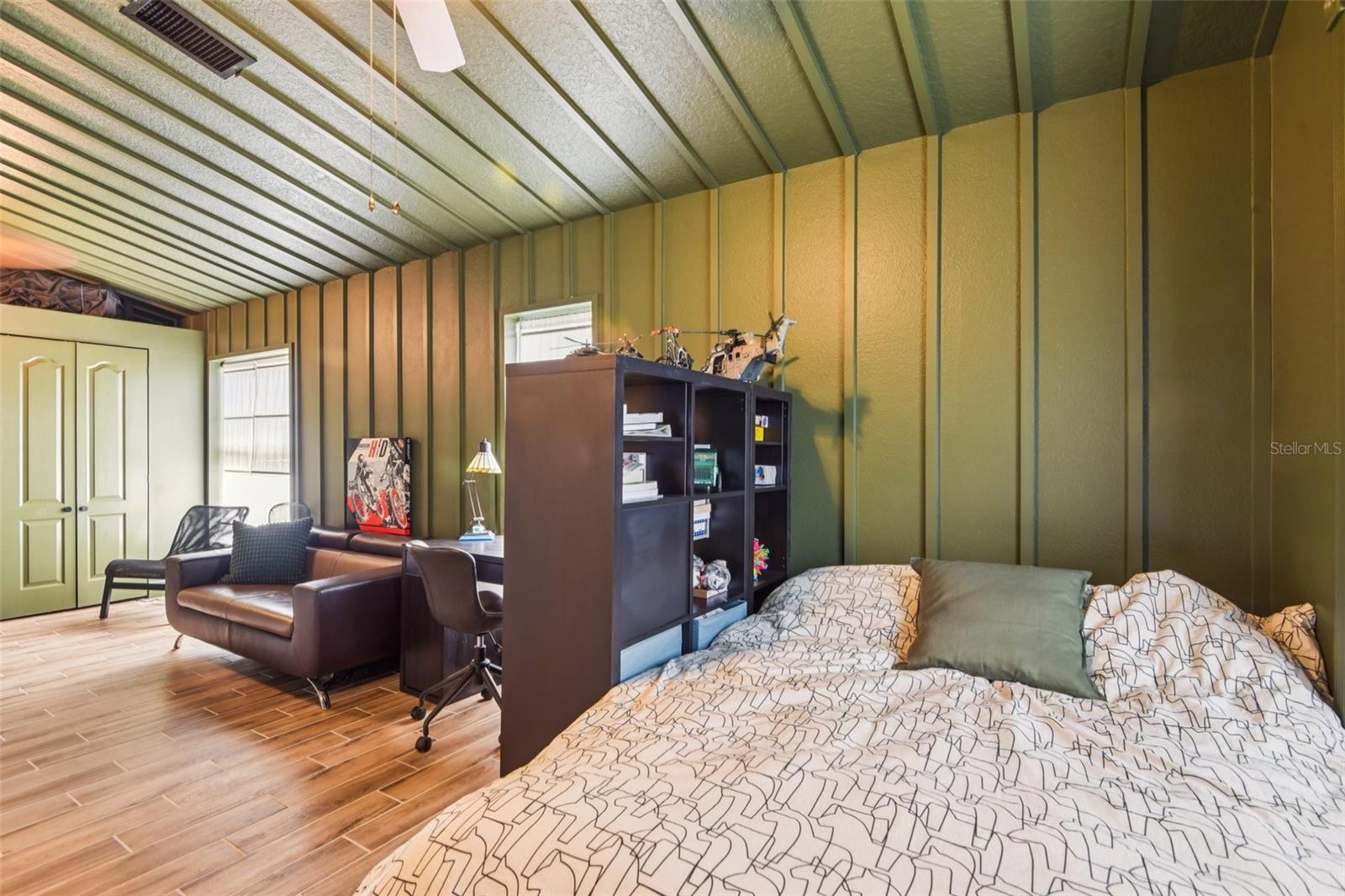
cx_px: 672
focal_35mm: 17
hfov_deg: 93.3
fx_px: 635
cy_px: 448
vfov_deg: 70.4
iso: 400
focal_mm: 17
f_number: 8
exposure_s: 1/2
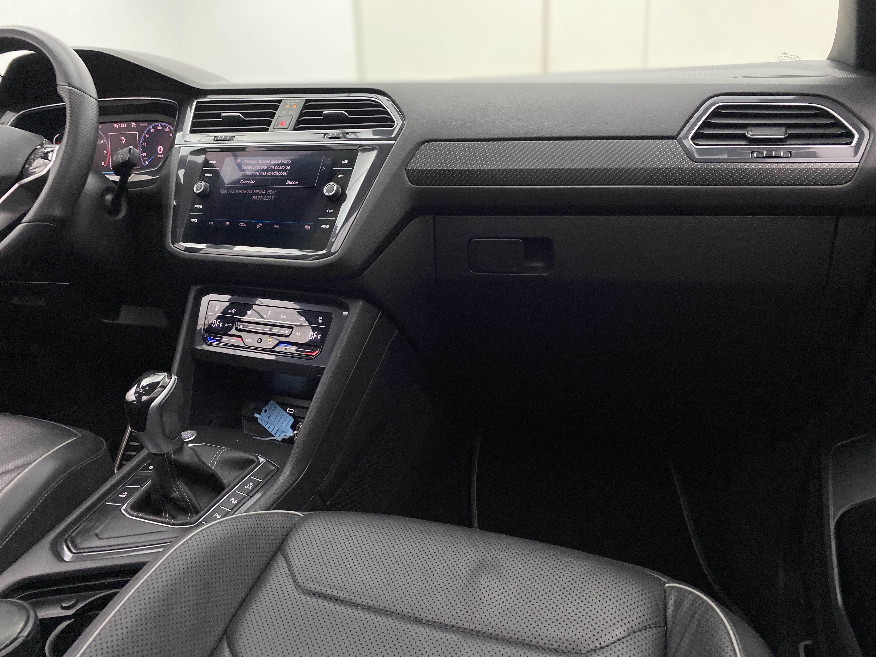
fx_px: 658
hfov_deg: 67.3
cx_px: 438
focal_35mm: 26
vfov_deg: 53.1
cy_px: 328
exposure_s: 1/60
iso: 160
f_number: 1.8
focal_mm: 4.25
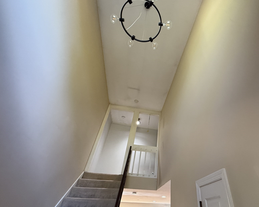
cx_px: 168
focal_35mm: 18
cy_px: 101
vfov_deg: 73.8
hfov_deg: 84.0
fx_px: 138
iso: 320
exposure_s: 1/60
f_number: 2.2
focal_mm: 2.22
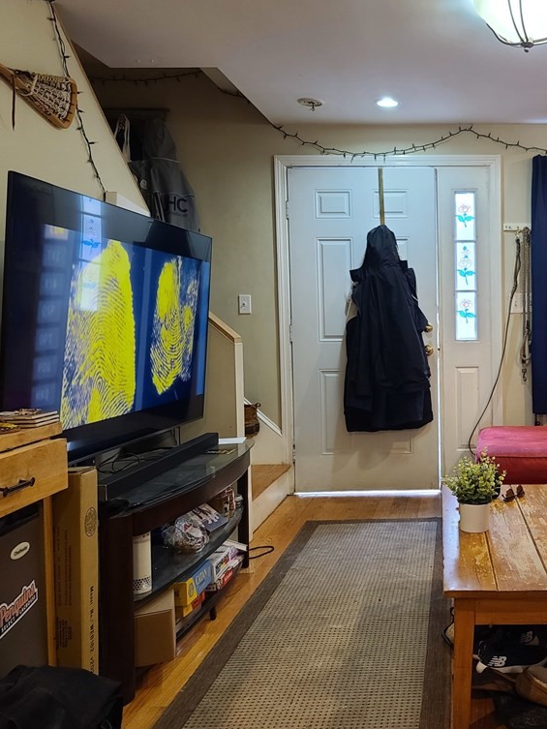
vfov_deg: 53.9
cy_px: 369
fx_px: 716
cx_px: 467
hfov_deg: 39.5
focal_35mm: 34
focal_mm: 7
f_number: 1.8
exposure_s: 1/39
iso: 200
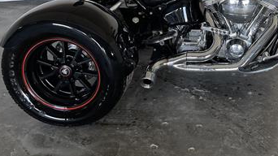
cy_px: -7
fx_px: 391
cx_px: 238
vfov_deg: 21.6
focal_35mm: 53
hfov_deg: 37.2
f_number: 1.6
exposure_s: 1/67
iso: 50
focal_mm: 5.1
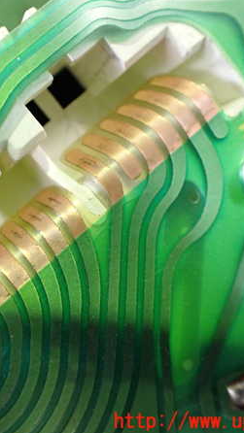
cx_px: 42
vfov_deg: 46.4
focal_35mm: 44
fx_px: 506
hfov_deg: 26.5
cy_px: 216
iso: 800
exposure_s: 1/50
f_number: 2.3
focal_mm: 5.4
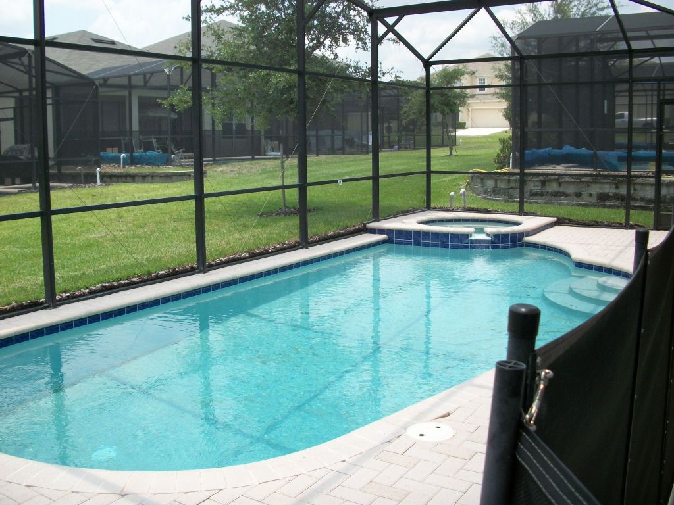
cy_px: 252
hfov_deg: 52.6
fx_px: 681
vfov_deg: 40.7
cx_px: 337
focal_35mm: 35
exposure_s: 1/500
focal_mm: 6.3
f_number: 3.1
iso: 80
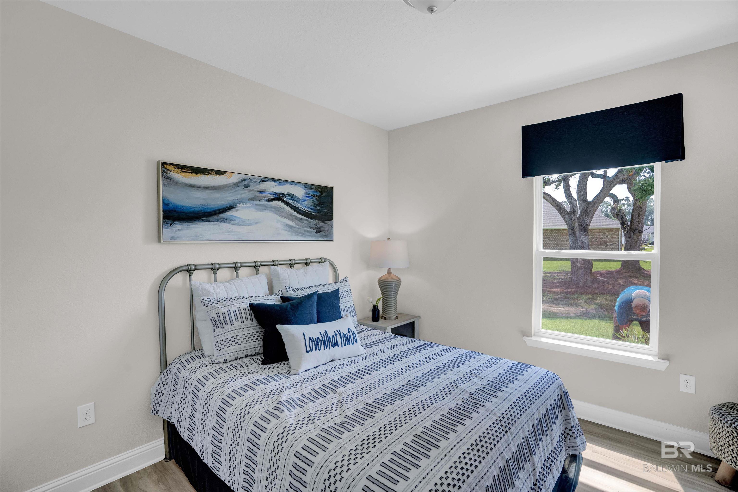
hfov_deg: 96.7
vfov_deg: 73.7
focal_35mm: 16
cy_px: 246
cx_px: 369
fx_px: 328
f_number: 8
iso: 1600
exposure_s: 1/160
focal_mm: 16
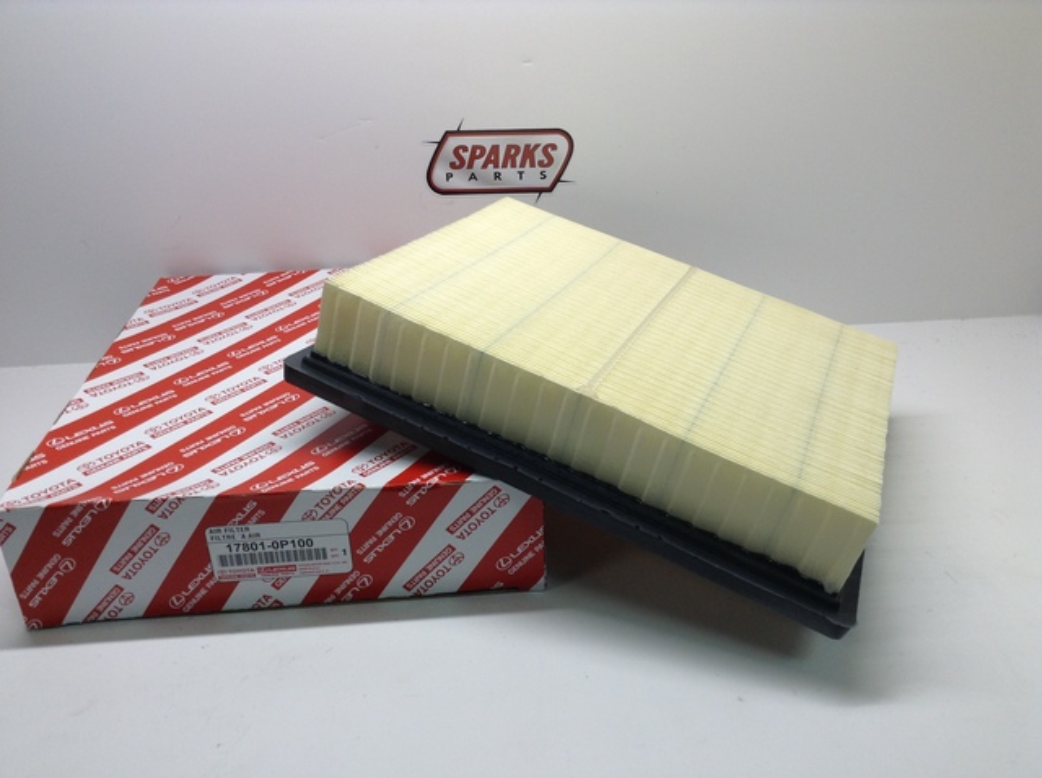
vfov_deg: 42.8
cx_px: 521
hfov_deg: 55.4
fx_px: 992
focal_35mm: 33
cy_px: 389
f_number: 2.4
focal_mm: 3.3
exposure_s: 1/30
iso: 25
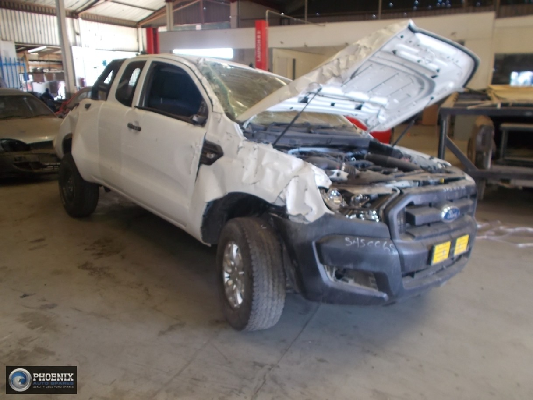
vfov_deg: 46.8
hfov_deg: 60.0
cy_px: 200
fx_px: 462
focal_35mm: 30
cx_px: 266
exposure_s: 1/25
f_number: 3.4
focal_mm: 5.3
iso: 200
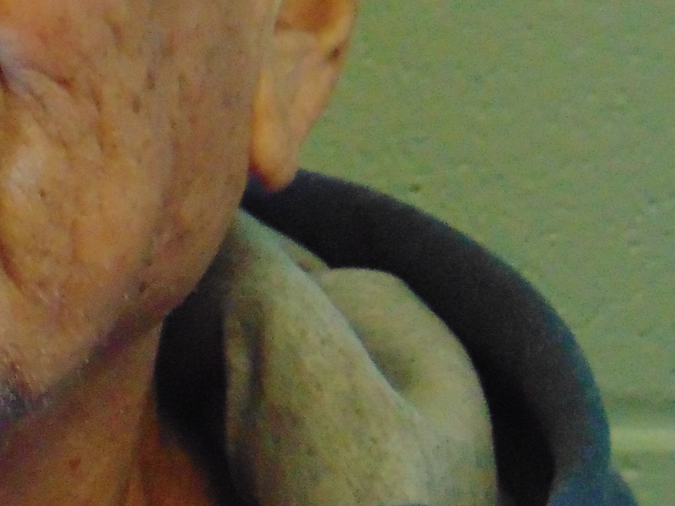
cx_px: -217
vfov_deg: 3.2
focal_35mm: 465
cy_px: -99
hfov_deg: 4.2
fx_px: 9068
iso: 800
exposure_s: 1/40
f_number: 4
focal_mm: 29.5
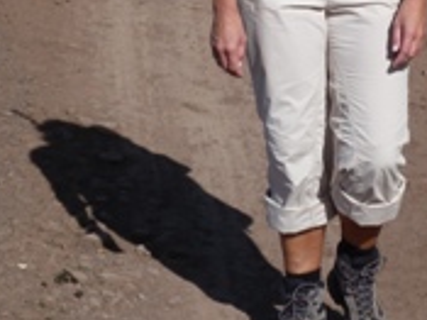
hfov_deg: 11.4
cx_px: 359
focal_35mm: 173
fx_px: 2133
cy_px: -71
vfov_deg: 8.5
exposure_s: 1/500
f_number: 5.6
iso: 80
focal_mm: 10.3
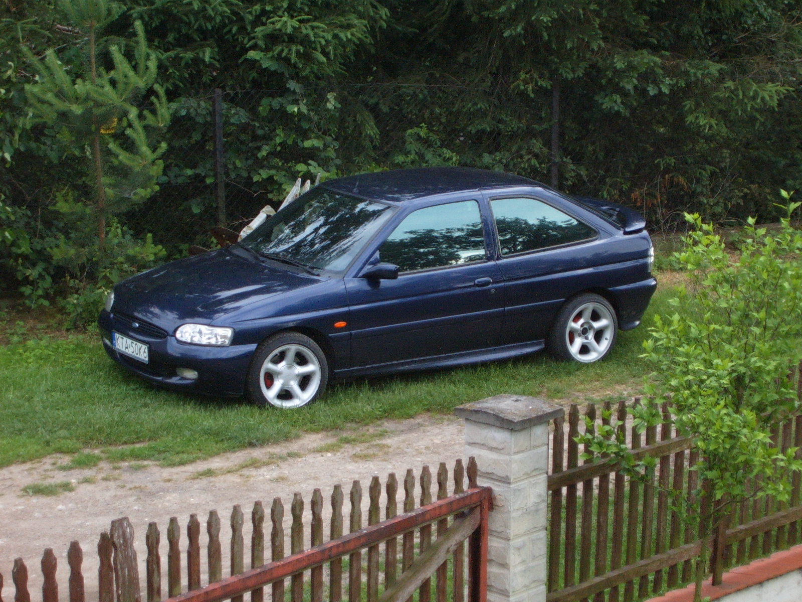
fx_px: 2410
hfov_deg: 18.9
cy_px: 301
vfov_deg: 14.2
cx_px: 401
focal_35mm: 104
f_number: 4.8
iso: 141
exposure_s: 1/90
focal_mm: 17.4
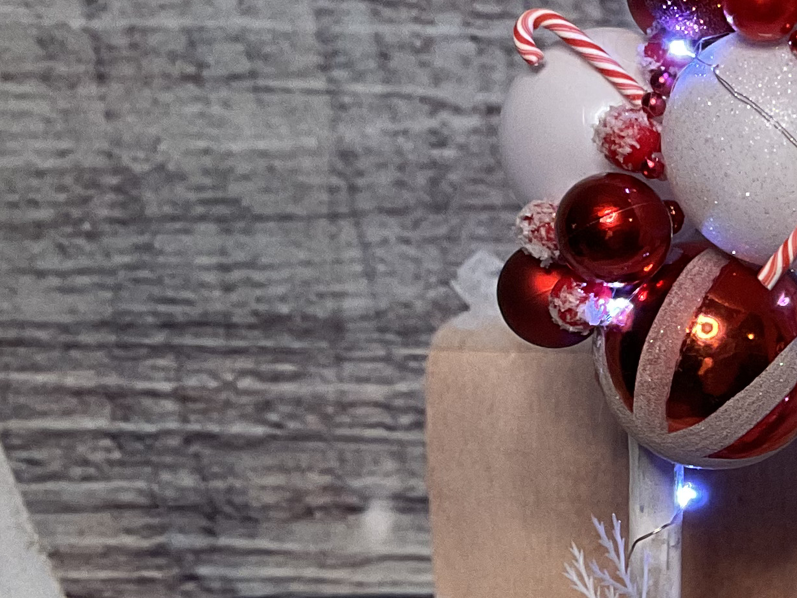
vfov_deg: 15.4
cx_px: 1114
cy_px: 534
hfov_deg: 18.7
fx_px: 2187
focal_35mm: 95
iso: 125
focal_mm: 3
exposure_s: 1/60
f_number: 1.8
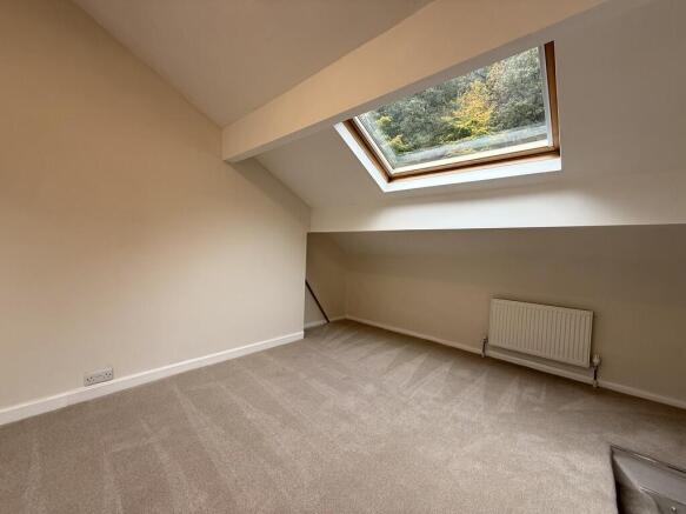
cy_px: 257
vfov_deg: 85.7
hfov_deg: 102.1
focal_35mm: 14
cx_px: 343
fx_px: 277
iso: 64
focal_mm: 2.22
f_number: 2.2
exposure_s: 1/99
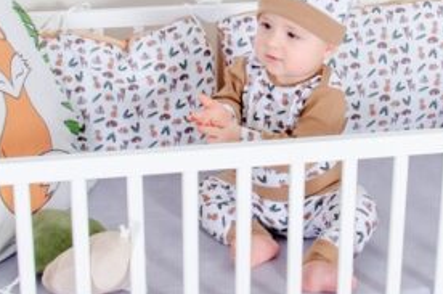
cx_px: 287
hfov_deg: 20.4
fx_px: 1228
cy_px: 96
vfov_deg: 13.6
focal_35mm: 100
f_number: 11
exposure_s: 1/125
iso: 100
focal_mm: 18
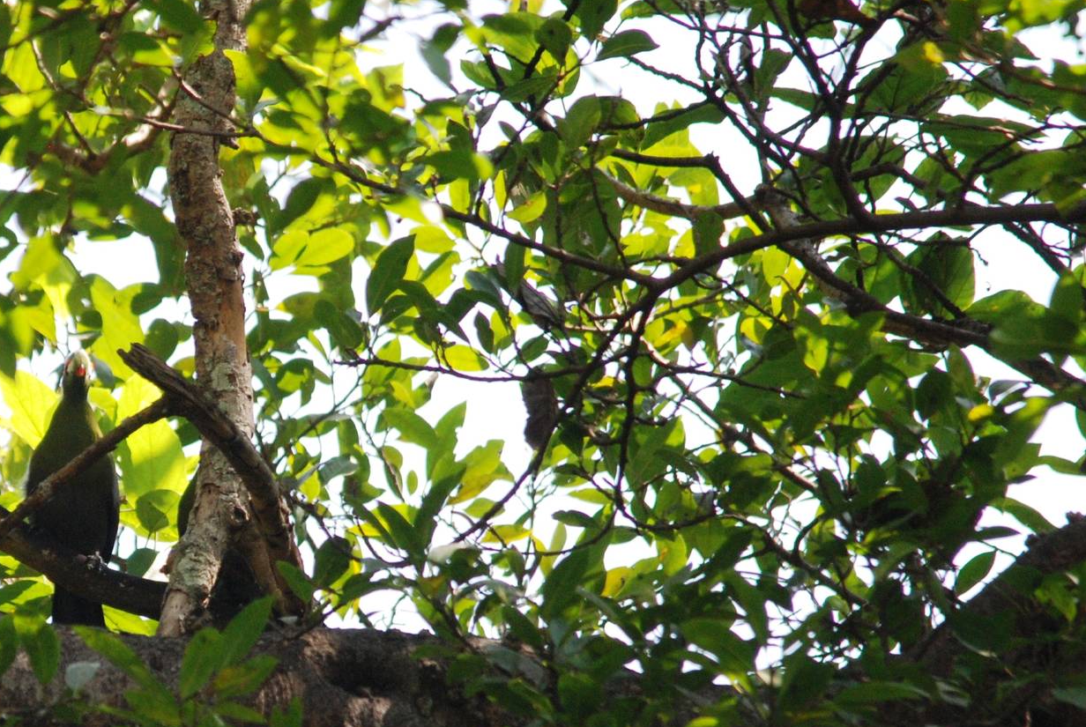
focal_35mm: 974
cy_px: 464
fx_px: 29420
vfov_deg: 1.4
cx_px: 495
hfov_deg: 2.1
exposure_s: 1/250
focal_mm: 500
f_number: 6.3
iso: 400
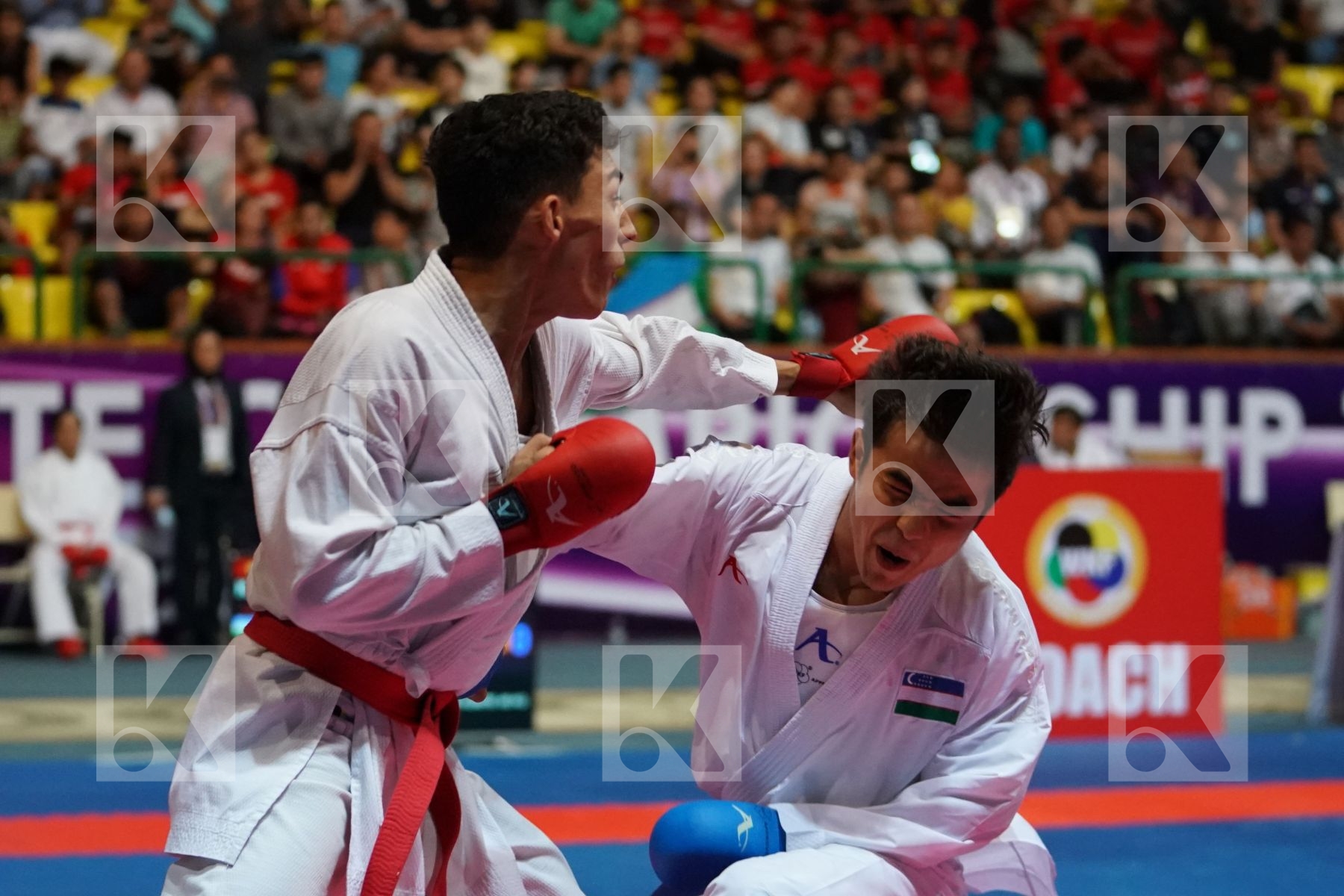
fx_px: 3920
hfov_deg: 19.5
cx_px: 672
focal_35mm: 105
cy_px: 448
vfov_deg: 13.0
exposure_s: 1/1000
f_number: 2.8
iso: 5000
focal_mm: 70
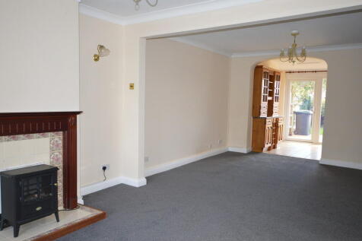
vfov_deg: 45.6
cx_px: 181
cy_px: 120
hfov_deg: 64.6
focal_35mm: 28
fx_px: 286
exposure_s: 1/60
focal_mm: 19
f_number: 5.6
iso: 1000
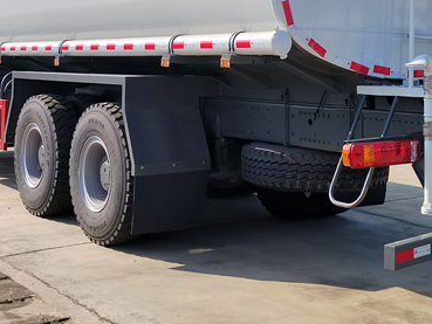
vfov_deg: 22.1
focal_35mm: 65
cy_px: 32
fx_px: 811
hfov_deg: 29.7
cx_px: 256
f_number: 1.9
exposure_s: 1/2000
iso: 225
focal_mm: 5.52
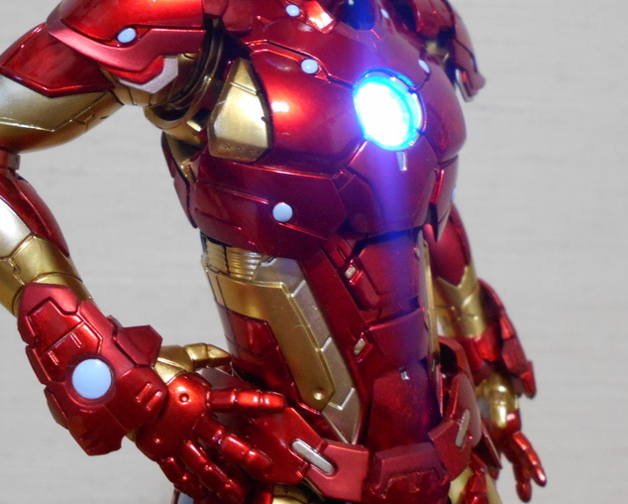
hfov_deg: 38.7
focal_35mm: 48
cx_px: 296
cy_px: 168
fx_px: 893
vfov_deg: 31.2
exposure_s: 1/13
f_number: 3.2
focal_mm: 4.6
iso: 400
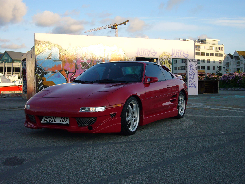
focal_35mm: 46
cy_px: 92
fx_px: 326
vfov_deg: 31.5
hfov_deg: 41.2
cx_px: 122
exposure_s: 1/320
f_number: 3.5
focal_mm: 7.5
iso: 80
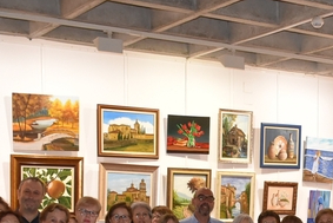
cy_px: 333
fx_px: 796
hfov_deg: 22.4
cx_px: 360
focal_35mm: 86
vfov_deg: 14.8
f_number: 3.5
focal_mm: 18
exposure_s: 1/60
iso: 1800
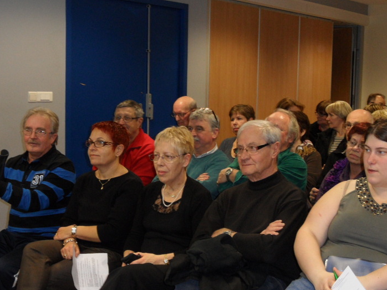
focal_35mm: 55
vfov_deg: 26.5
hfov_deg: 34.5
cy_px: 175
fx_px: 615
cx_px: 265
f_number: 3.6
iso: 200
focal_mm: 6.5
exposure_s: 1/45
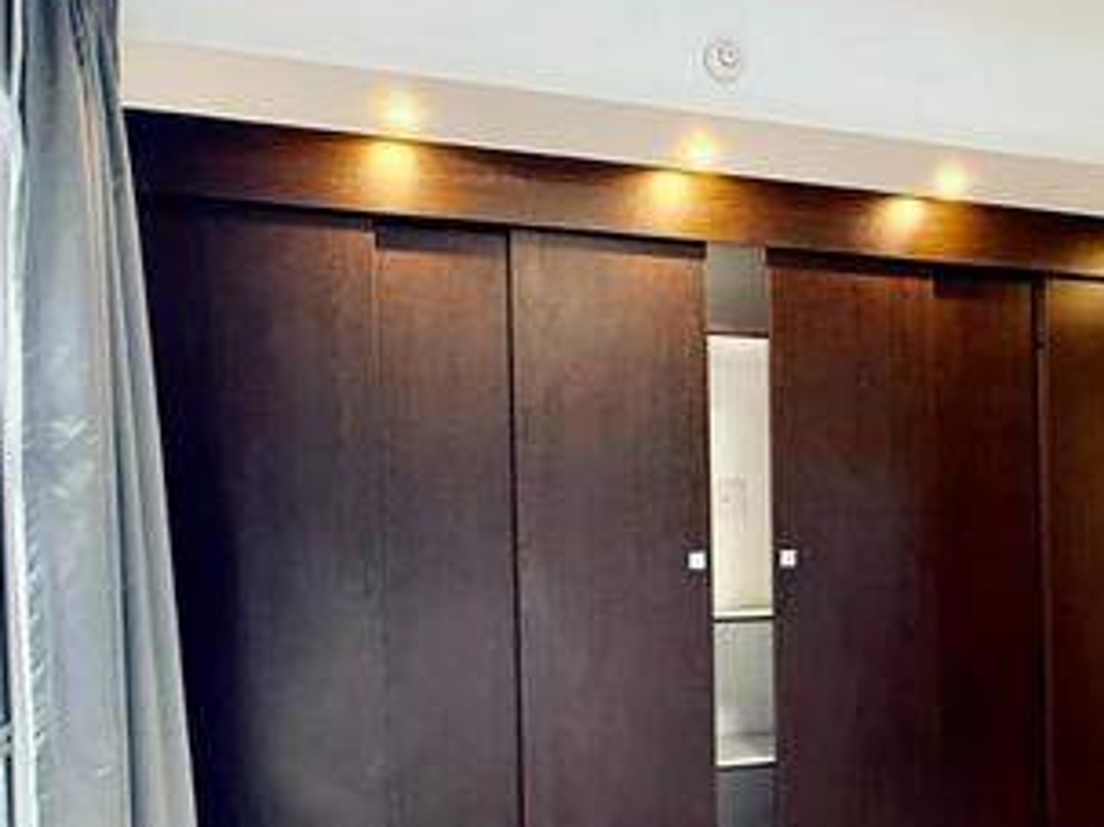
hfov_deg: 48.2
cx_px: 827
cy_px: 576
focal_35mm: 37
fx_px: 1180
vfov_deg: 38.0
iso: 500
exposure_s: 1/50
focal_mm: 2.22
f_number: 2.2
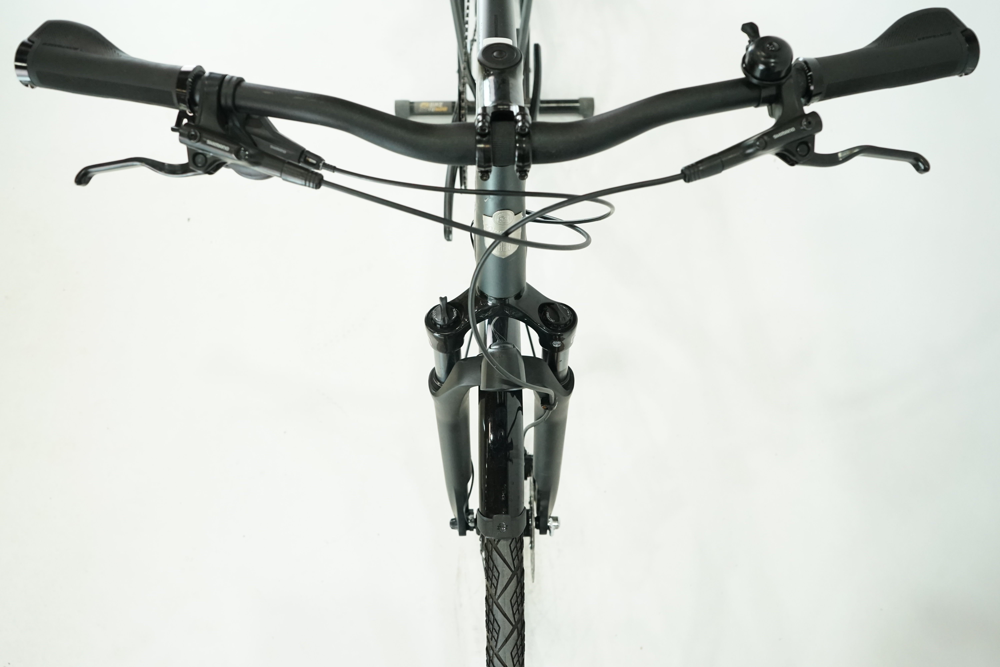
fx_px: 889
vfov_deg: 41.1
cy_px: 334
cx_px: 500
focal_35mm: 32
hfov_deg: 58.7
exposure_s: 1/200
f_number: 5.6
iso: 2500
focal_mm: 32
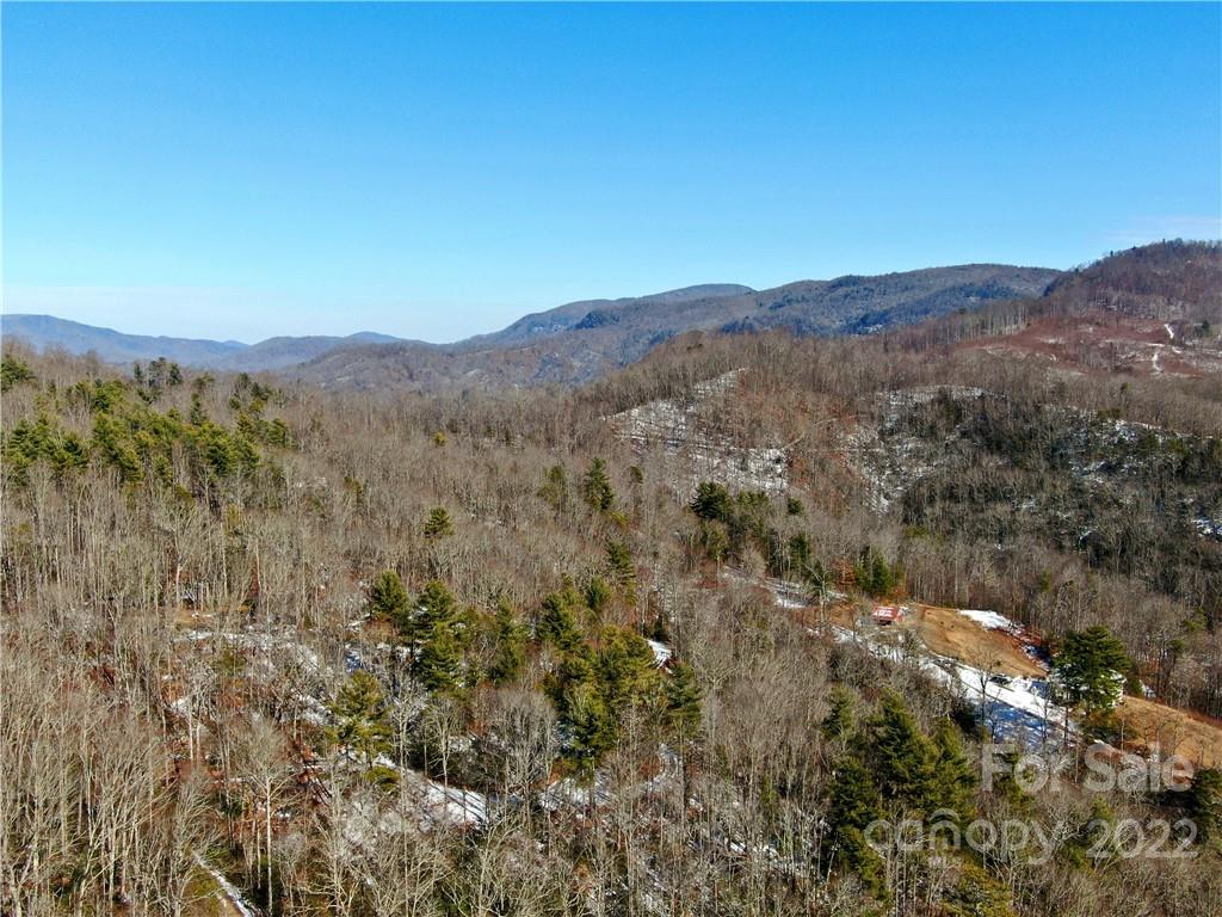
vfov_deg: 42.9
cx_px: 611
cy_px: 458
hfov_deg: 55.4
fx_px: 1165
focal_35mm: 33
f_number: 3.2
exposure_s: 1/833
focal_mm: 5.69
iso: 100
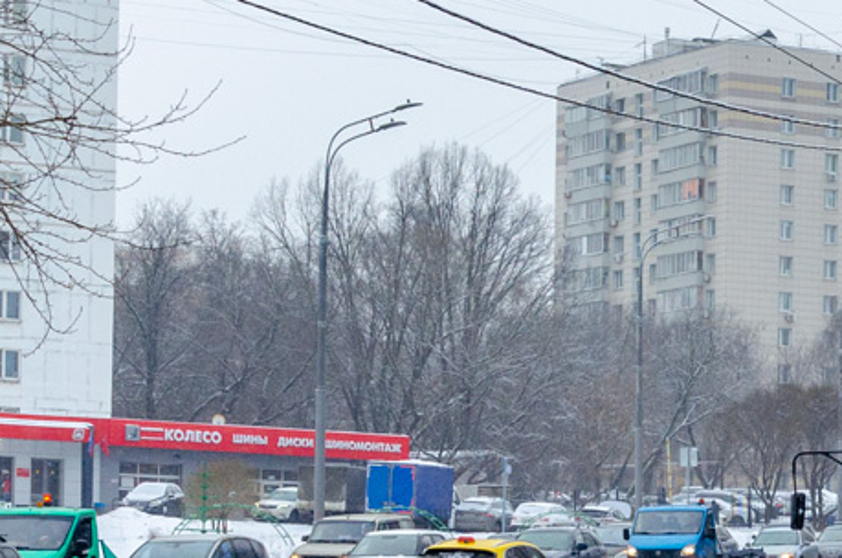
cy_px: 128
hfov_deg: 12.9
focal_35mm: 157
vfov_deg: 8.7
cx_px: 930
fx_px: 3664
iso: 320
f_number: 9
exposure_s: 1/250
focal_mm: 32
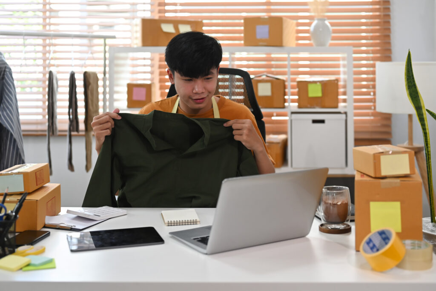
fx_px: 606
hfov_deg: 39.6
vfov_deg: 27.0
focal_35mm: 50
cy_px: 146
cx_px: 218
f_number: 2.8
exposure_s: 1/200
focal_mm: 50
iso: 640
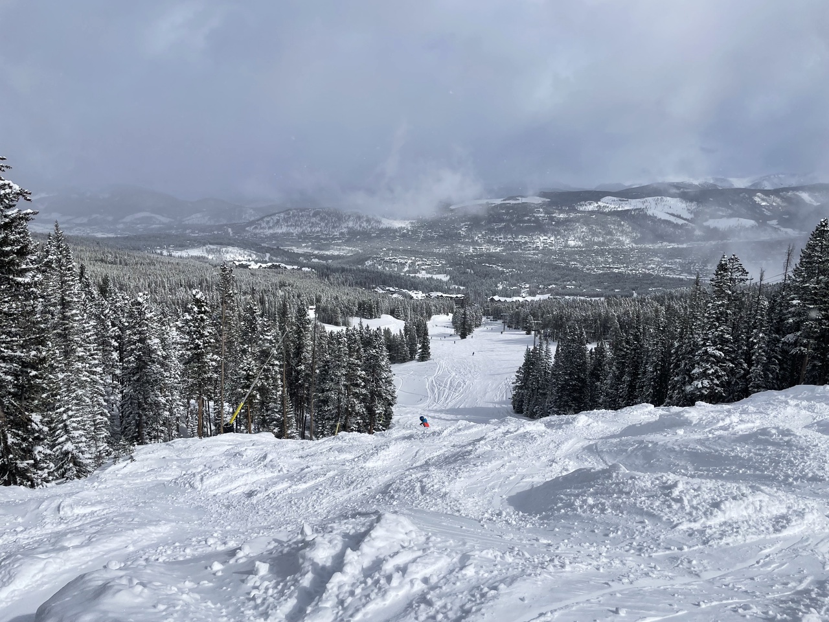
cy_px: 311
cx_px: 414
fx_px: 623
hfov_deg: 67.3
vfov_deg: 53.1
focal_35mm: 26
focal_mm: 4.2
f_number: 1.6
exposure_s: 1/13333
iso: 32
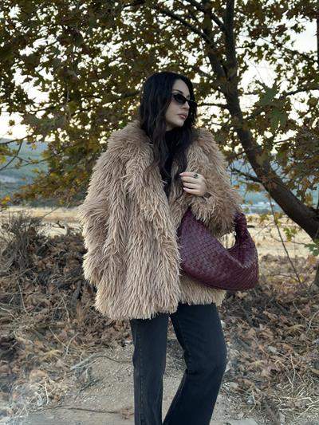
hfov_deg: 30.3
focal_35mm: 48
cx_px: 160
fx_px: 590
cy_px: 212
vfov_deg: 39.6
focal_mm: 6.86
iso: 80
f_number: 1.78
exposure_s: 1/305
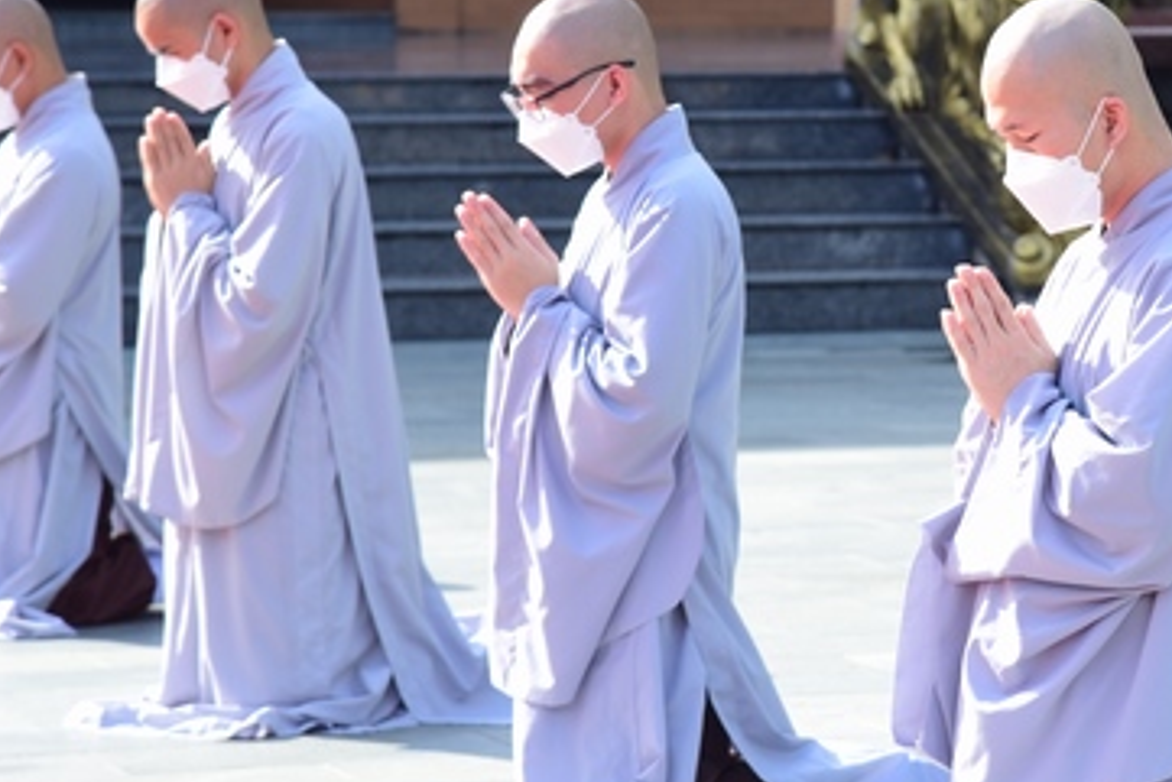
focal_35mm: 216
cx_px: 1016
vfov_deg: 6.4
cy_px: 211
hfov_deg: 9.5
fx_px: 7034
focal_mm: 120
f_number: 7.1
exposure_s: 1/200
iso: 250
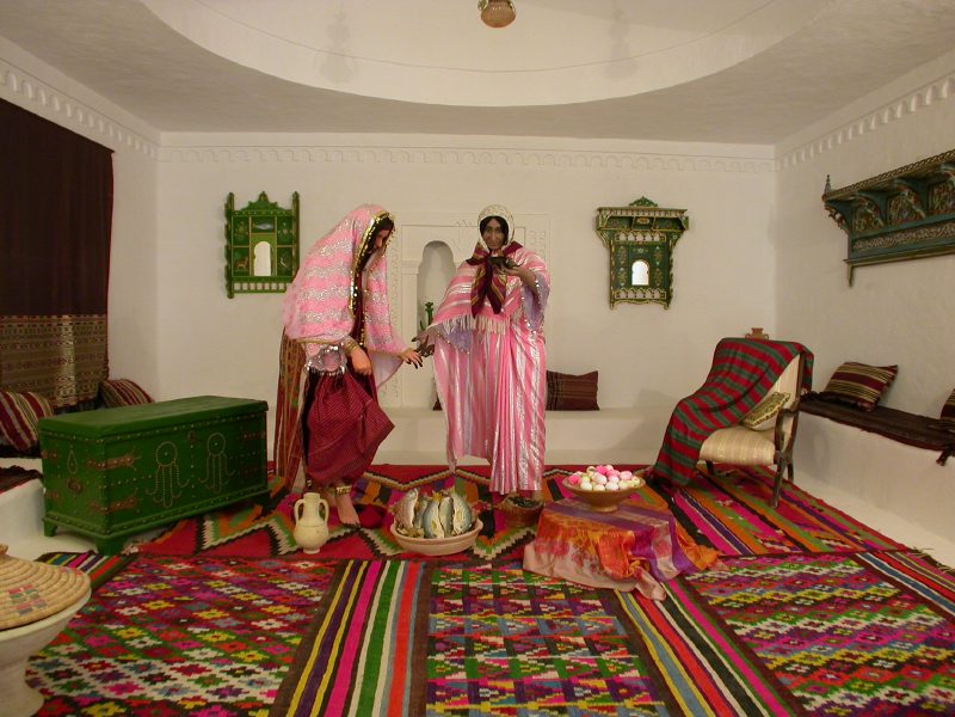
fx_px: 1048
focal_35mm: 38
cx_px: 478
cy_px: 358
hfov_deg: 49.0
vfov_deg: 37.7
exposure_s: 1/4.1
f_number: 2.6
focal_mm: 7.85
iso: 121
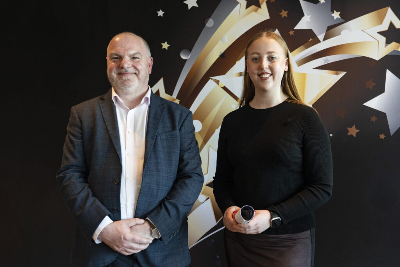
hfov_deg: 53.1
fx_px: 400
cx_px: 200
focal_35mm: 36
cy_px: 134
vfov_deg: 36.9
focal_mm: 24
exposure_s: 1/60
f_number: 2.8
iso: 2000
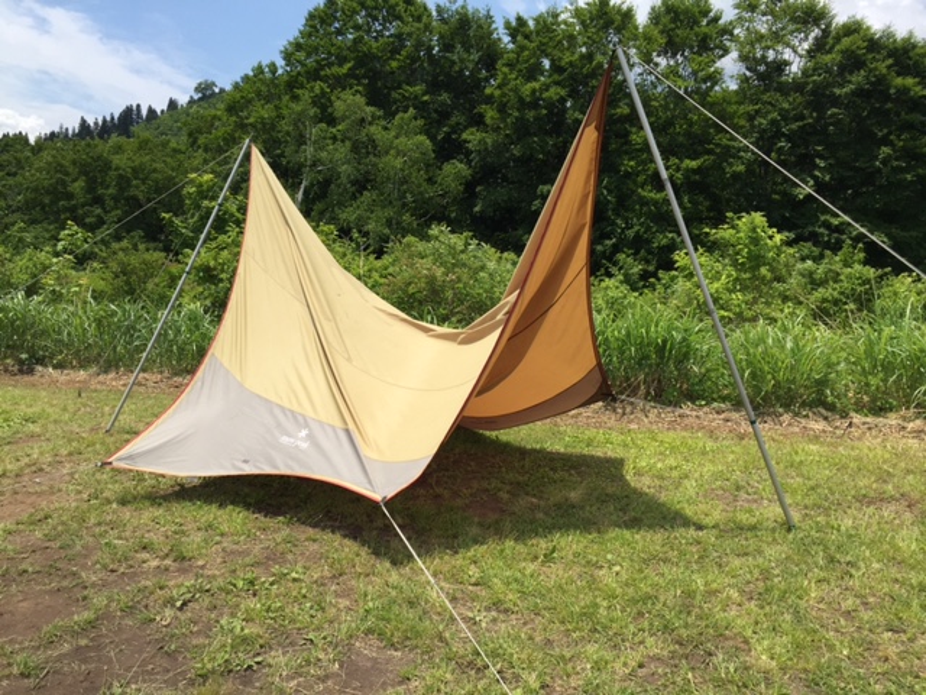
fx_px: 776
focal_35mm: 29
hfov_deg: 61.7
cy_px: 348
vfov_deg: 48.2
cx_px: 463
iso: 32
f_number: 2.2
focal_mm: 4.15
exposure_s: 1/2326
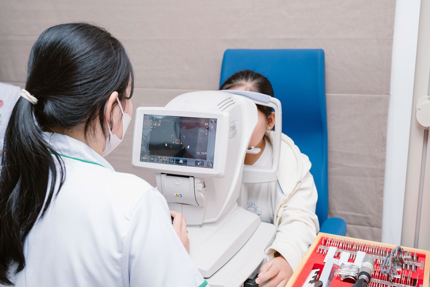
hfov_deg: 46.4
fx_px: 502
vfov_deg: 31.9
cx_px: 215
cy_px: 144
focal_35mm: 42
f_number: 5
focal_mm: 42
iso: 1000
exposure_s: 1/200
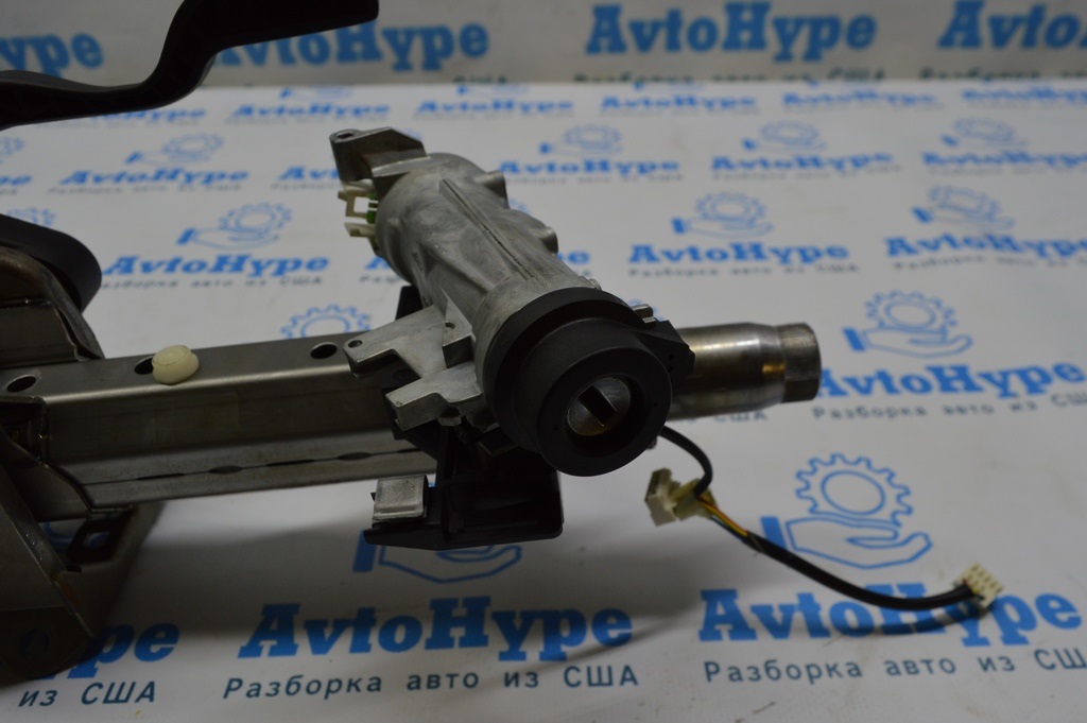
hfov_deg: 67.4
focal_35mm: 27
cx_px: 544
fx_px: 815
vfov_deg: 47.9
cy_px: 362
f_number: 7.1
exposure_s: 1/60
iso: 400
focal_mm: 18
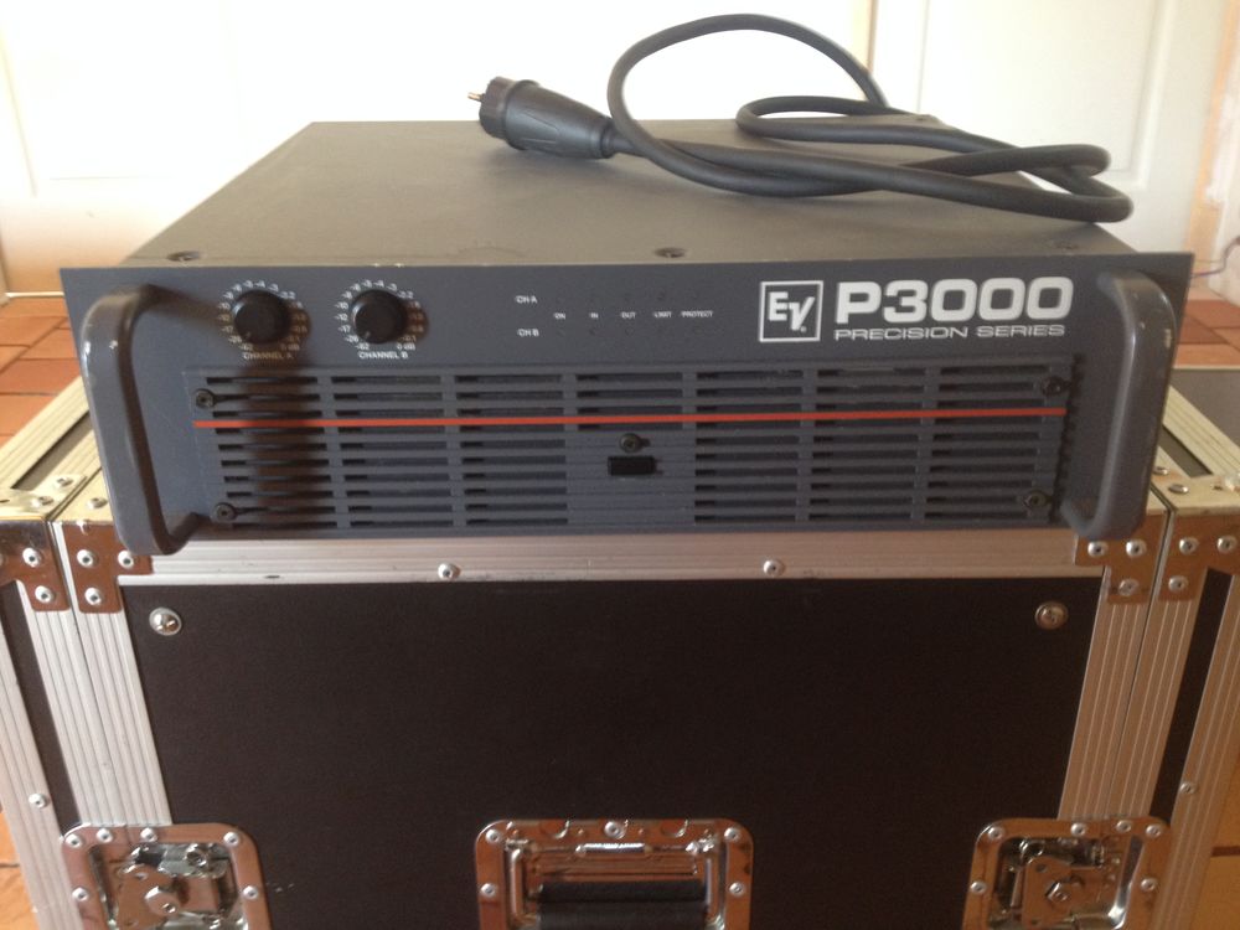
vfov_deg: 40.7
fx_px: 1254
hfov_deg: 52.6
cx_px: 620
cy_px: 465
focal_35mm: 35
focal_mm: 4.28
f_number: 2.4
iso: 160
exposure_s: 1/20
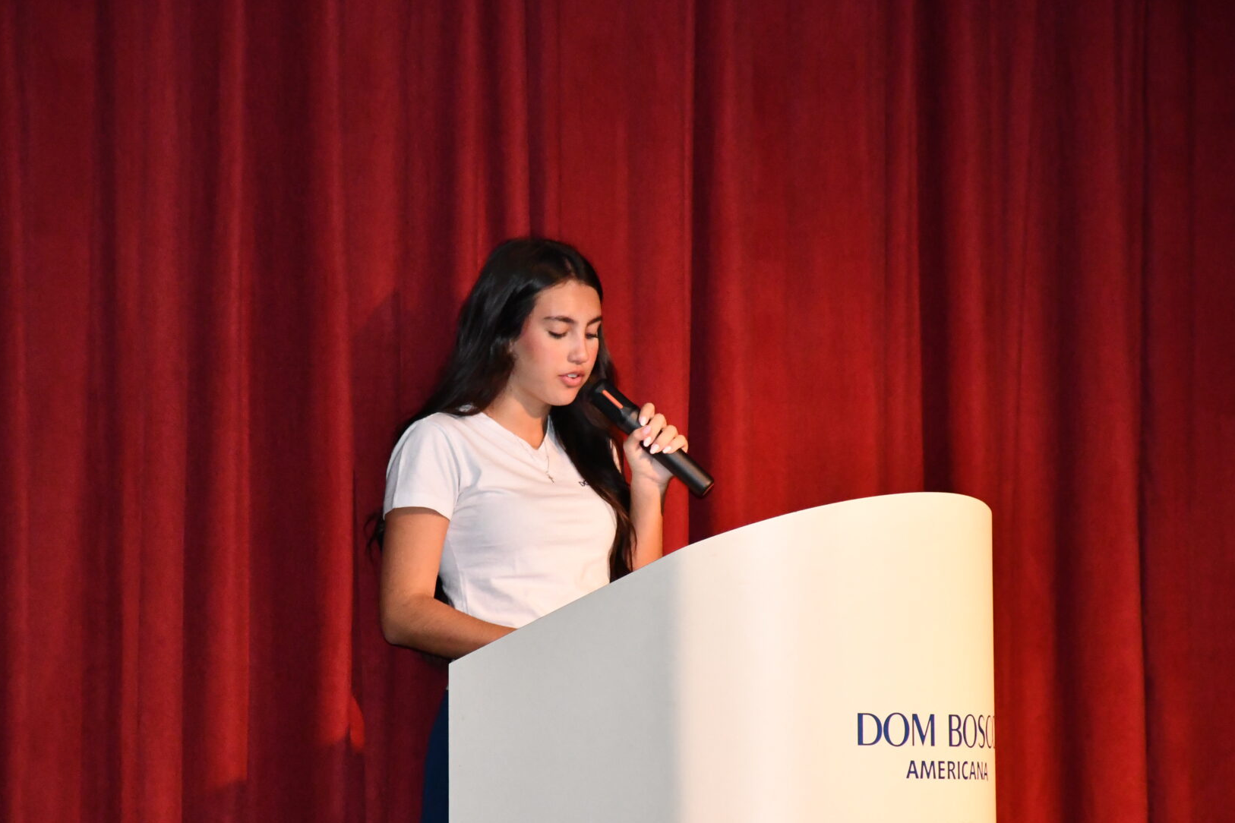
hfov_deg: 8.3
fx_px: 8507
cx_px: 568
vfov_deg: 5.5
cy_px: 467
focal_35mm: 248
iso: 5600
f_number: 5.6
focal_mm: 140
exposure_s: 1/60
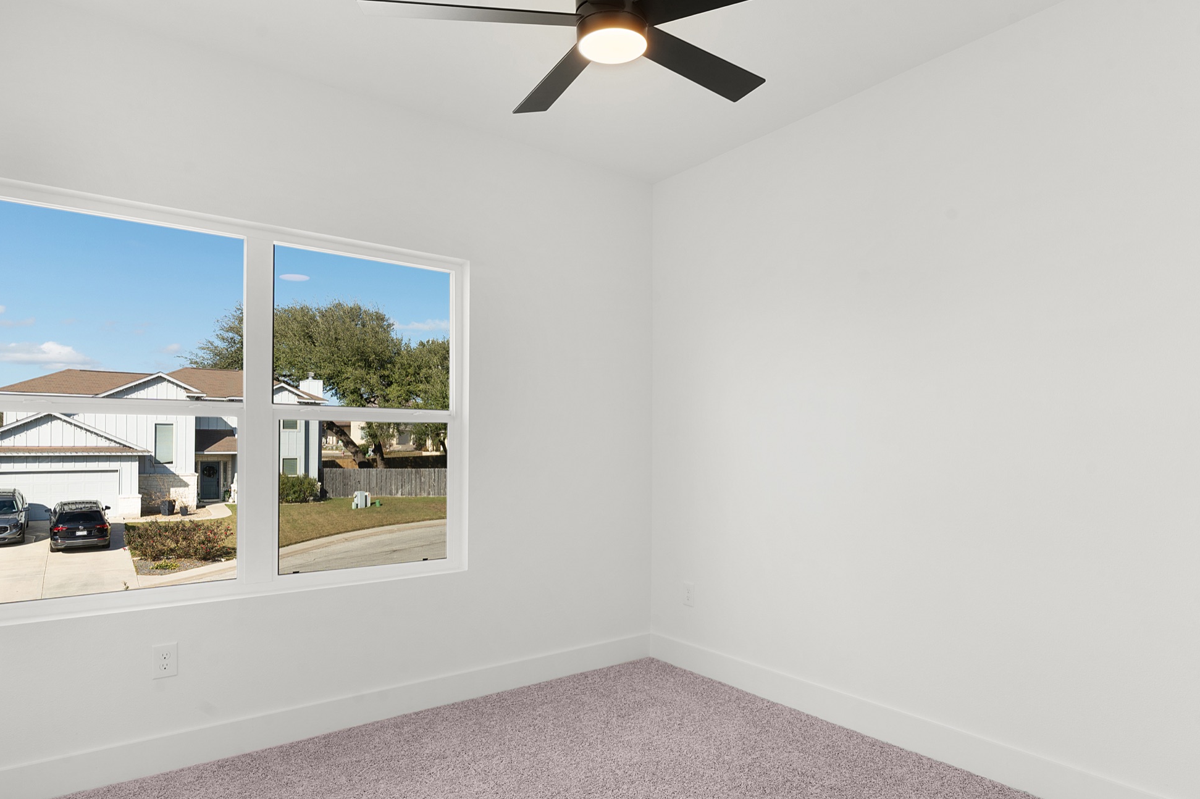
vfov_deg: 59.3
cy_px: 442
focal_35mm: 21
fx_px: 700
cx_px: 619
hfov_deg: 81.2
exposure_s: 1/8
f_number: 10
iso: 100
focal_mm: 17
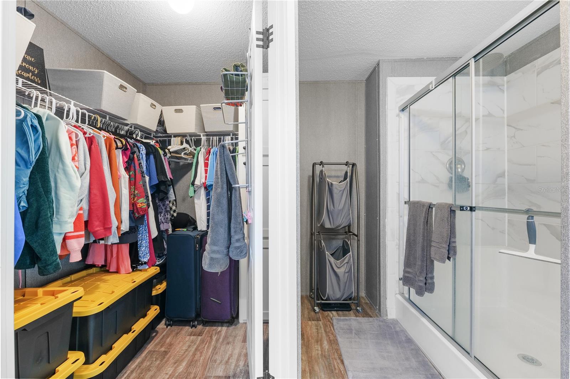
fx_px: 237
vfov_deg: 77.2
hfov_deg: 100.4
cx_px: 285
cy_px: 190
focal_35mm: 15
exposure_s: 1/1.25
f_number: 8
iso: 400
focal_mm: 15
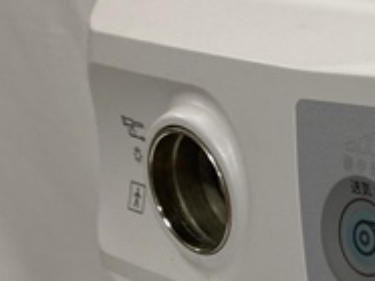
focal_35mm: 112
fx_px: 1212
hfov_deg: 14.5
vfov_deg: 12.6
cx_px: 756
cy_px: 414
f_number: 1.8
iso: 100
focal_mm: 4.25
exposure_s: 1/120
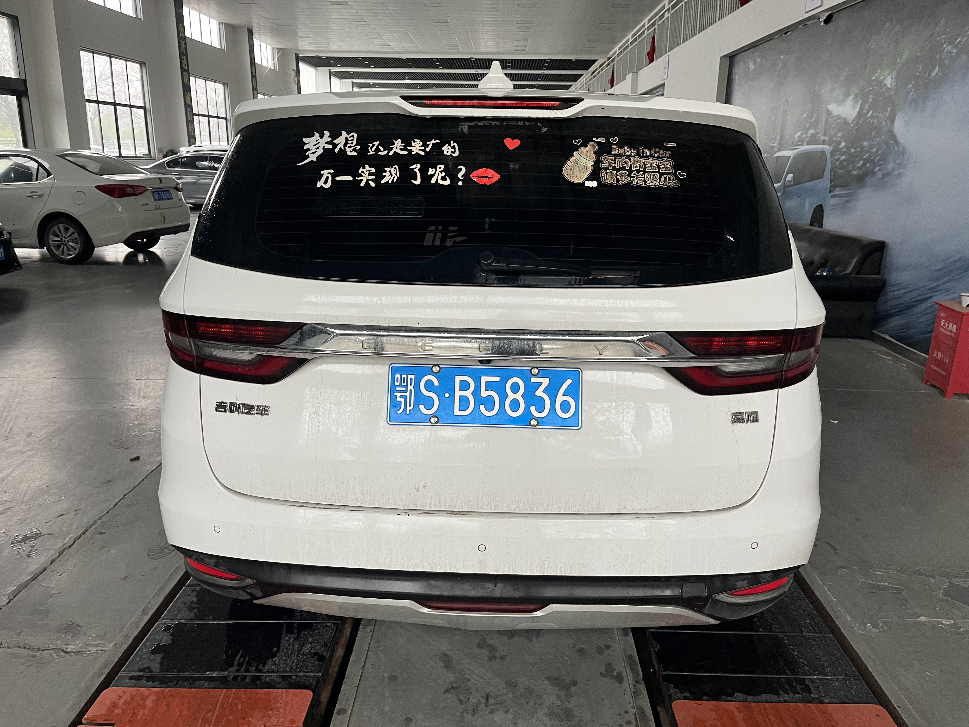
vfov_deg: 53.1
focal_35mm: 26
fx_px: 728
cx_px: 484
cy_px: 364
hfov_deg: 67.3
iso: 125
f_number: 1.6
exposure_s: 1/79
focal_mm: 5.1
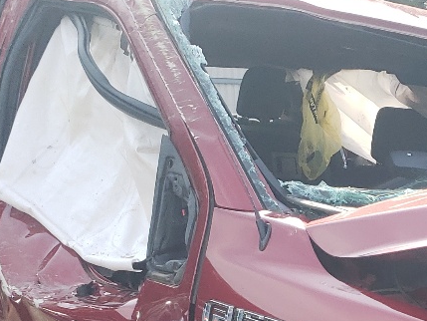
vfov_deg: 14.4
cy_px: 456
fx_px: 1197
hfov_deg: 19.5
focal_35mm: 97
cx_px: 457
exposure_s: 1/1000
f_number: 1.5
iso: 50
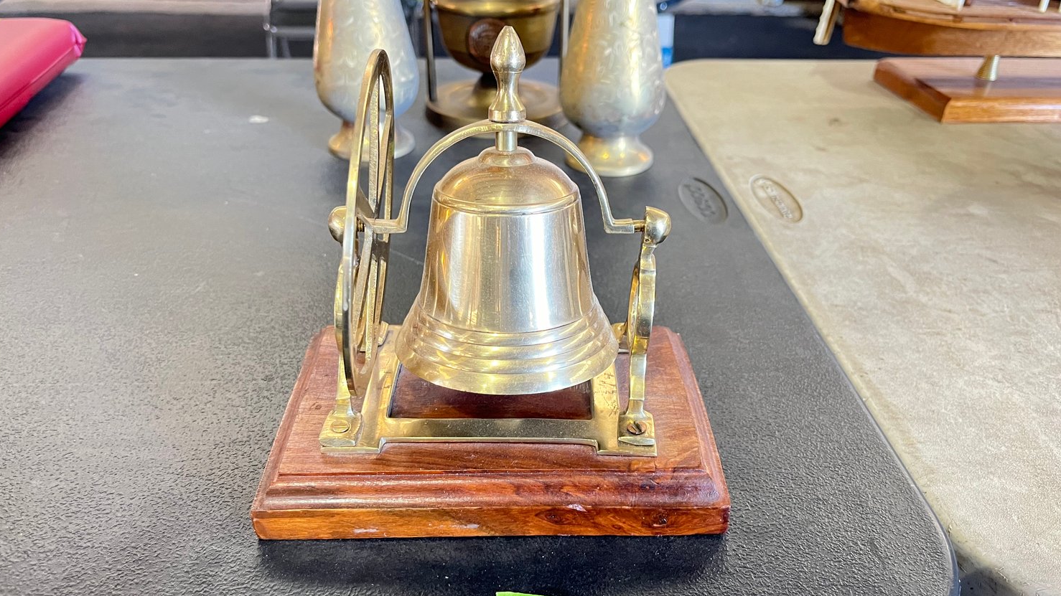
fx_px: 816
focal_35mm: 29
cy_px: 314
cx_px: 538
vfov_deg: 40.2
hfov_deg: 66.1
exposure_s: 1/40
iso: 400
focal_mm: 5.1
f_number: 1.6
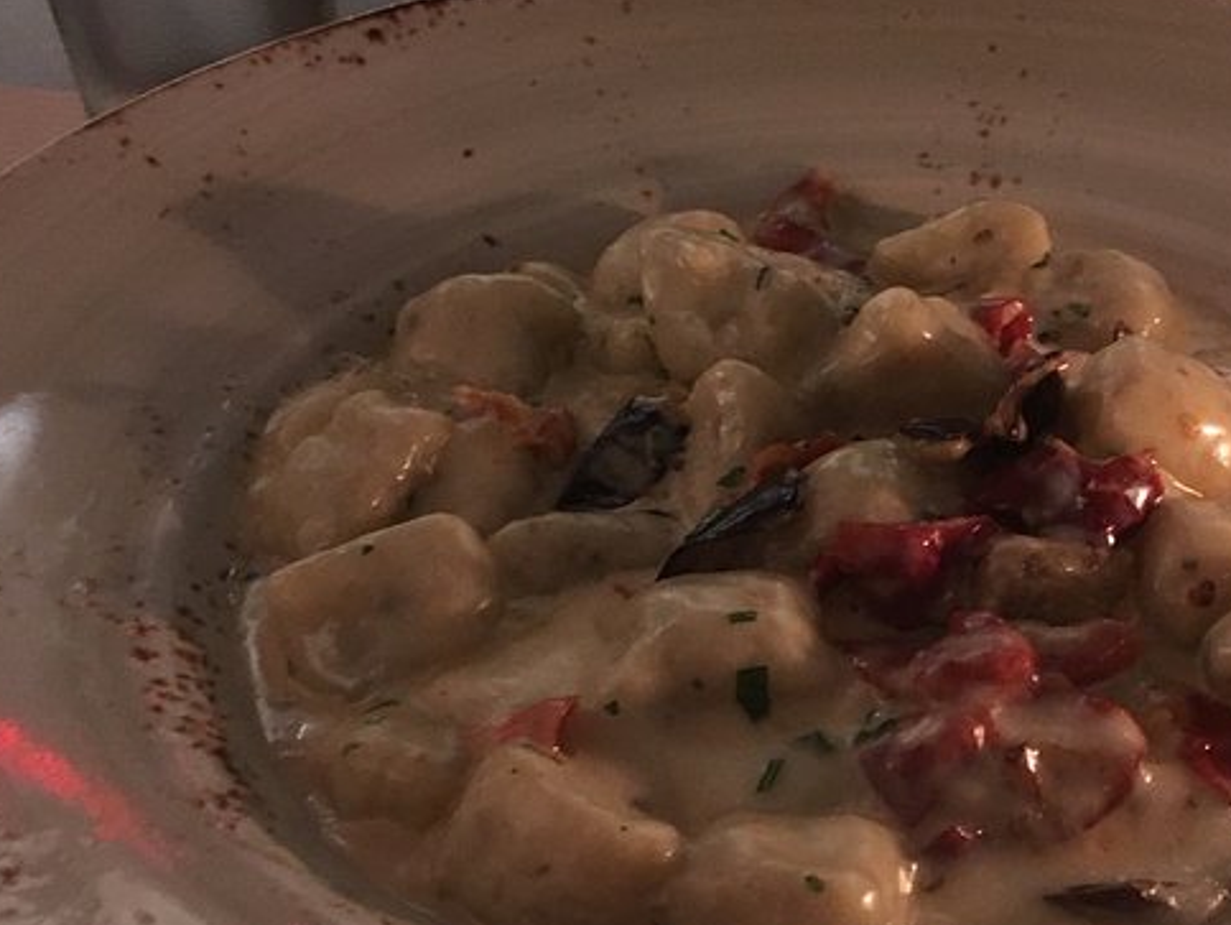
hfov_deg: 41.6
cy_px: 661
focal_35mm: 45
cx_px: 795
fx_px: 1601
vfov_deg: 31.8
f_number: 2.2
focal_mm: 4.15
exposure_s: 1/15
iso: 400
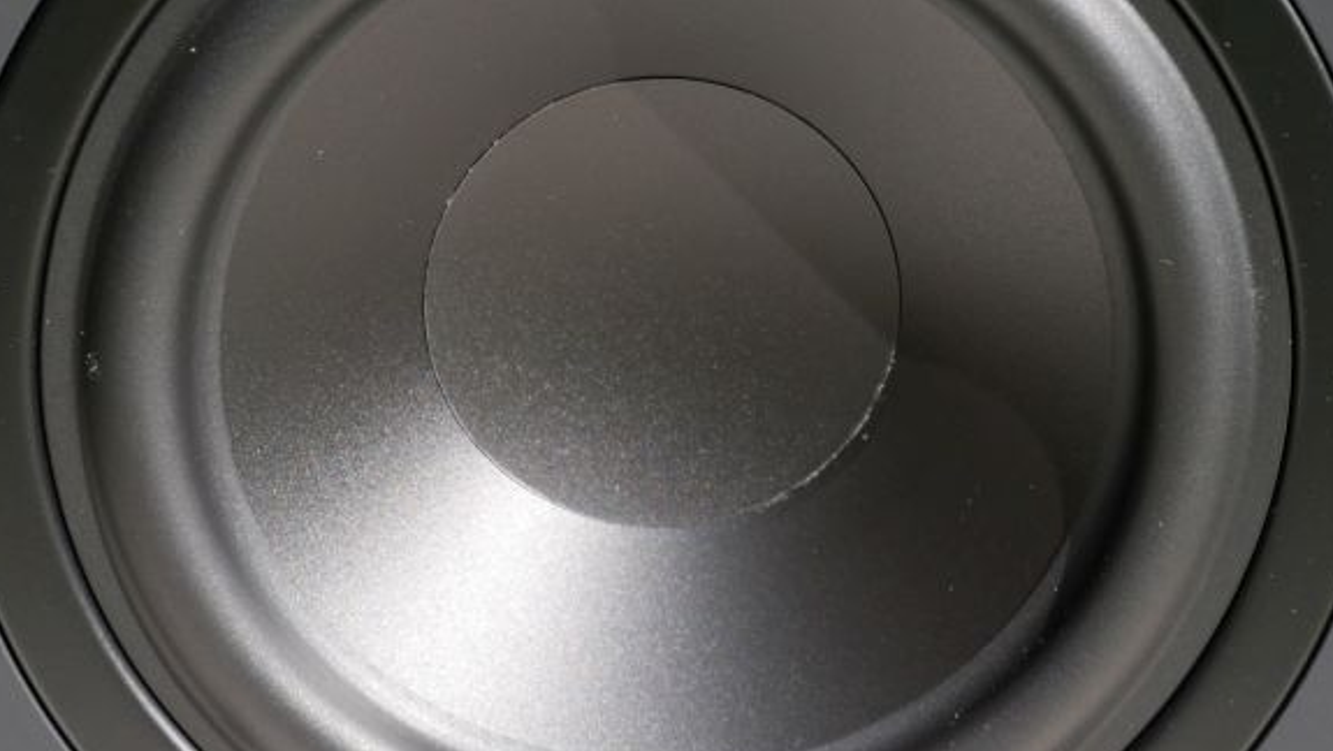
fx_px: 10396
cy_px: 360
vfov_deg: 4.1
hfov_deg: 7.3
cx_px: 640
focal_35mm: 294
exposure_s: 1/320
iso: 200
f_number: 5.4
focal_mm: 97
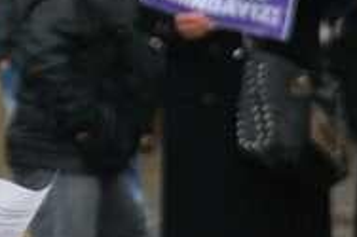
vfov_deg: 3.7
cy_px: 47
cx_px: -264
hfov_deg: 5.4
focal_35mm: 375
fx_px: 3715
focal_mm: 70
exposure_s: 1/100
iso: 400
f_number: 4.5
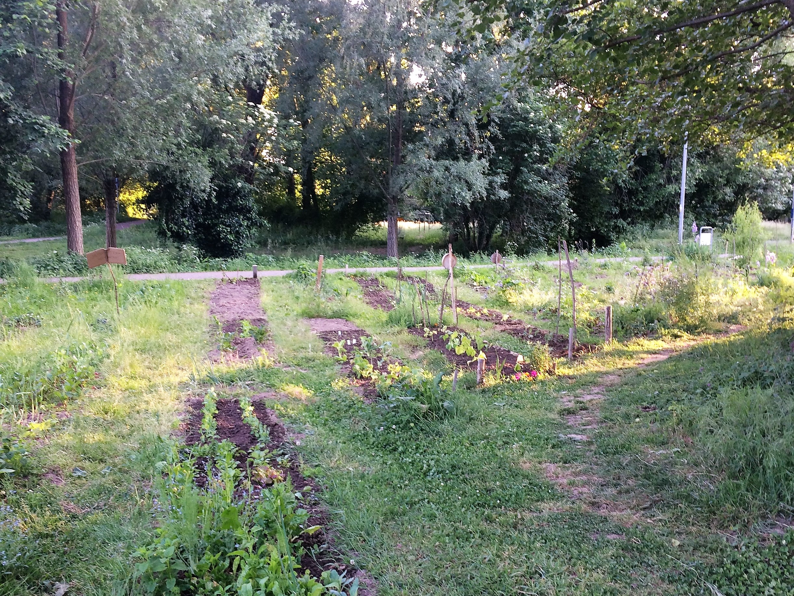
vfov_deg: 48.2
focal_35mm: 29
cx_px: 397
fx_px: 665
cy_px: 298
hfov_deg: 61.7
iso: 40
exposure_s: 1/33
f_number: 2.2
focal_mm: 4.15
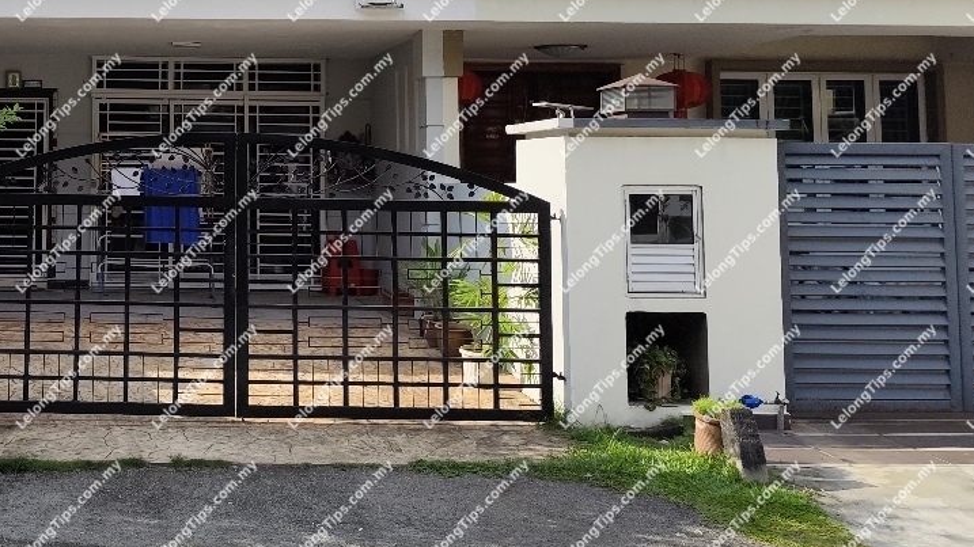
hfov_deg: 43.9
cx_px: 175
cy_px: -1
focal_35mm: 44
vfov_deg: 25.7
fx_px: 1136
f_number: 1.65
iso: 50
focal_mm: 6.14
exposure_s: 1/1380
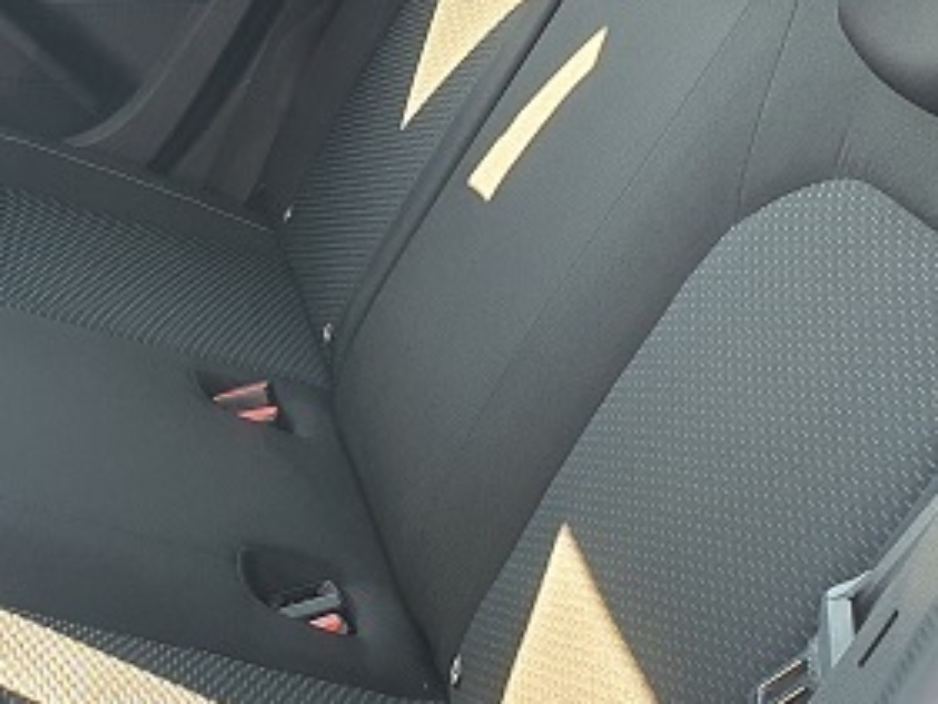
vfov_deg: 19.9
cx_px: 267
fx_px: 2006
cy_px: 464
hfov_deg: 26.1
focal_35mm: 74
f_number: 2.4
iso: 160
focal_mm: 4.32
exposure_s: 1/100
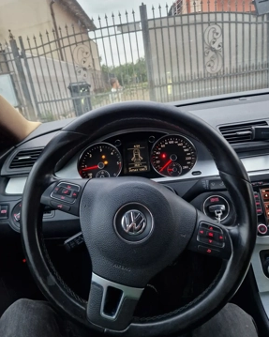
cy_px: 163
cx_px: 140
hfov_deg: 56.8
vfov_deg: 68.1
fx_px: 249
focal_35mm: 25
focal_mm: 5.4
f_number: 1.8
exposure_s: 1/100
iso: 400
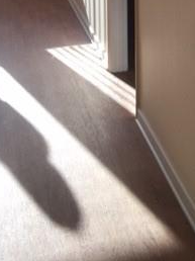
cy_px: -62
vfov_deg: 24.3
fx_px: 542
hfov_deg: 19.5
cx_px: 214
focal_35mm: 72
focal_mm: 4.15
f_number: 2.2
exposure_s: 1/293
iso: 32
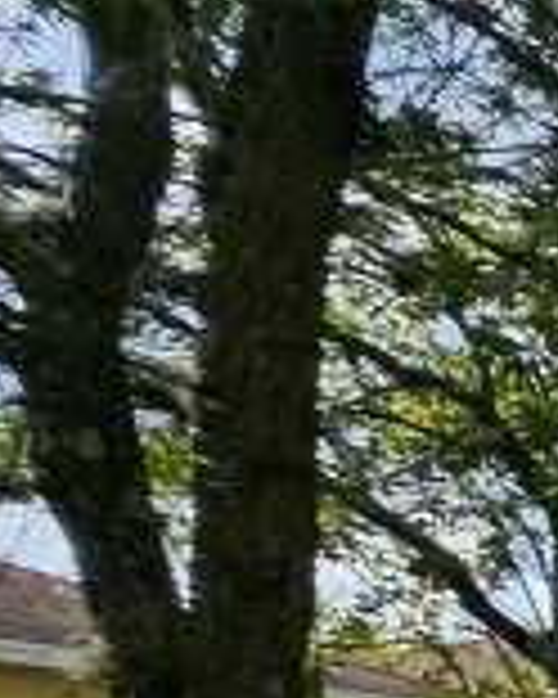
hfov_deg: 8.4
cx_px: 2187
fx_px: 1734
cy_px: 860
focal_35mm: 84
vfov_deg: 21.0
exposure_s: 1/1002
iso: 32
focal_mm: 1.74
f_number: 2.2
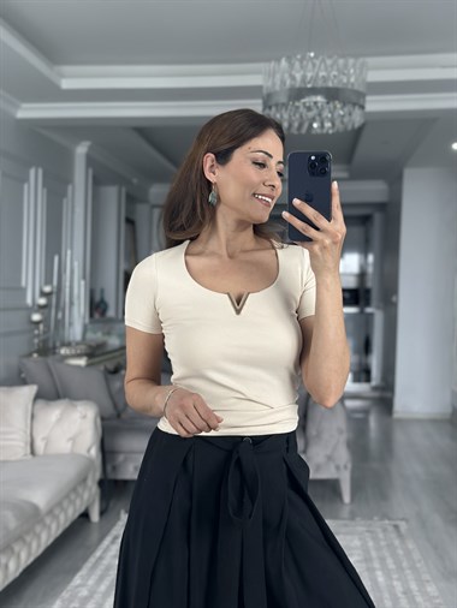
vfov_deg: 39.6
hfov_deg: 30.3
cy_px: 304
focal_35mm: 48
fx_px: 844
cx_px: 228
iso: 250
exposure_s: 1/60
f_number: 1.78
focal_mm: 6.86
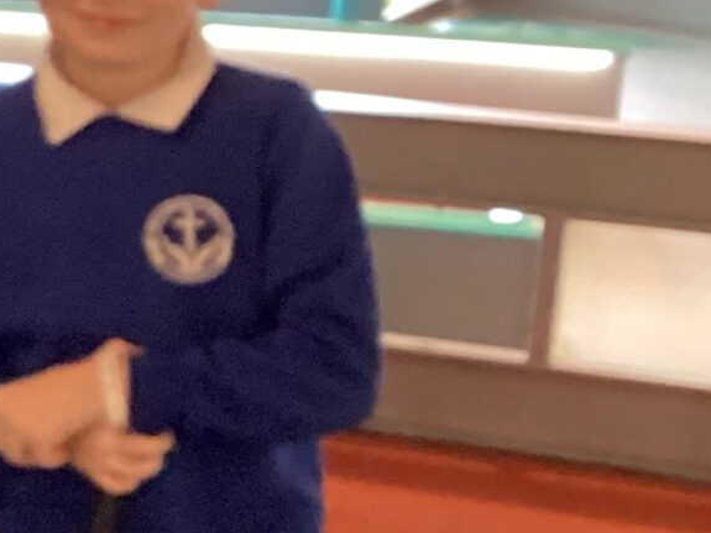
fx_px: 2834
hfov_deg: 12.3
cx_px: -809
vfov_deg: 10.7
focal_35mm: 138
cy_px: 404
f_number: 2.4
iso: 500
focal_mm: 3.3
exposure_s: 1/25
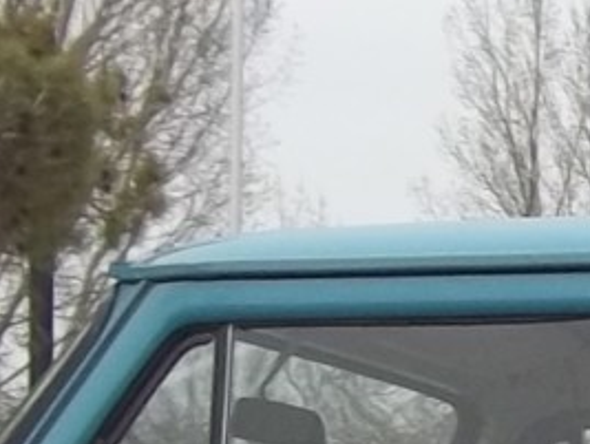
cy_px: 669
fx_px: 4181
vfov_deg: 6.0
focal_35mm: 245
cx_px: 1553
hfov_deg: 7.4
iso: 64
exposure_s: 1/160
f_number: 8.8
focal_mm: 5.7
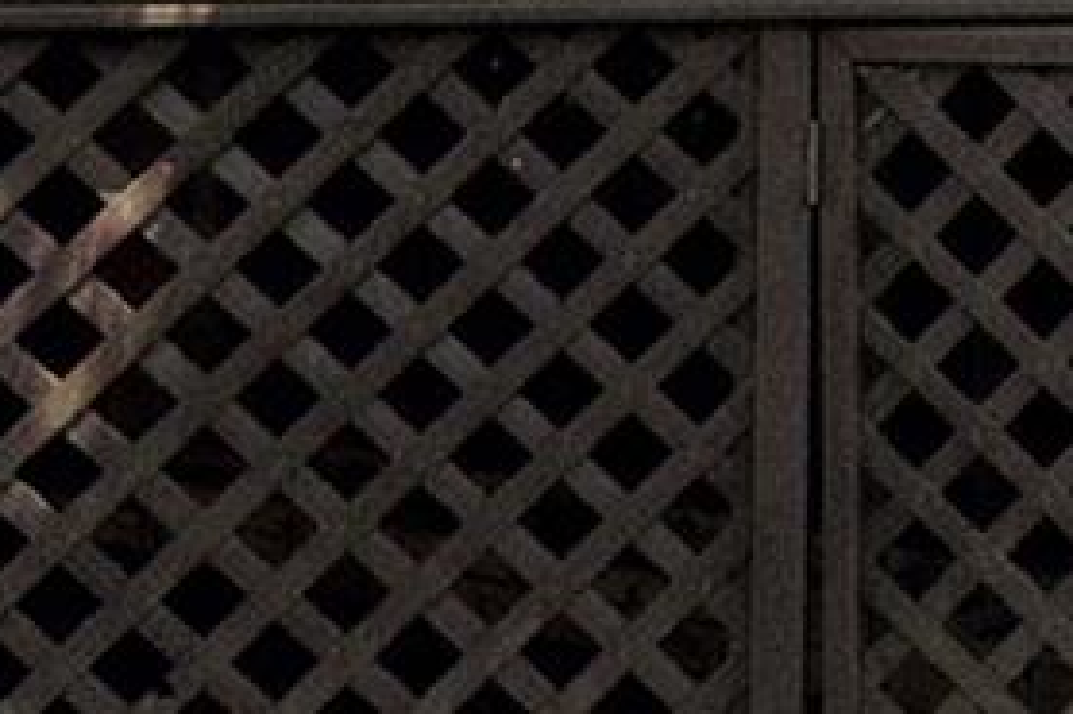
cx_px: 1949
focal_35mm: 118
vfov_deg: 11.1
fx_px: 3515
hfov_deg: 15.0
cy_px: -417
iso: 200
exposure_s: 1/200
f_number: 9
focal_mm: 16
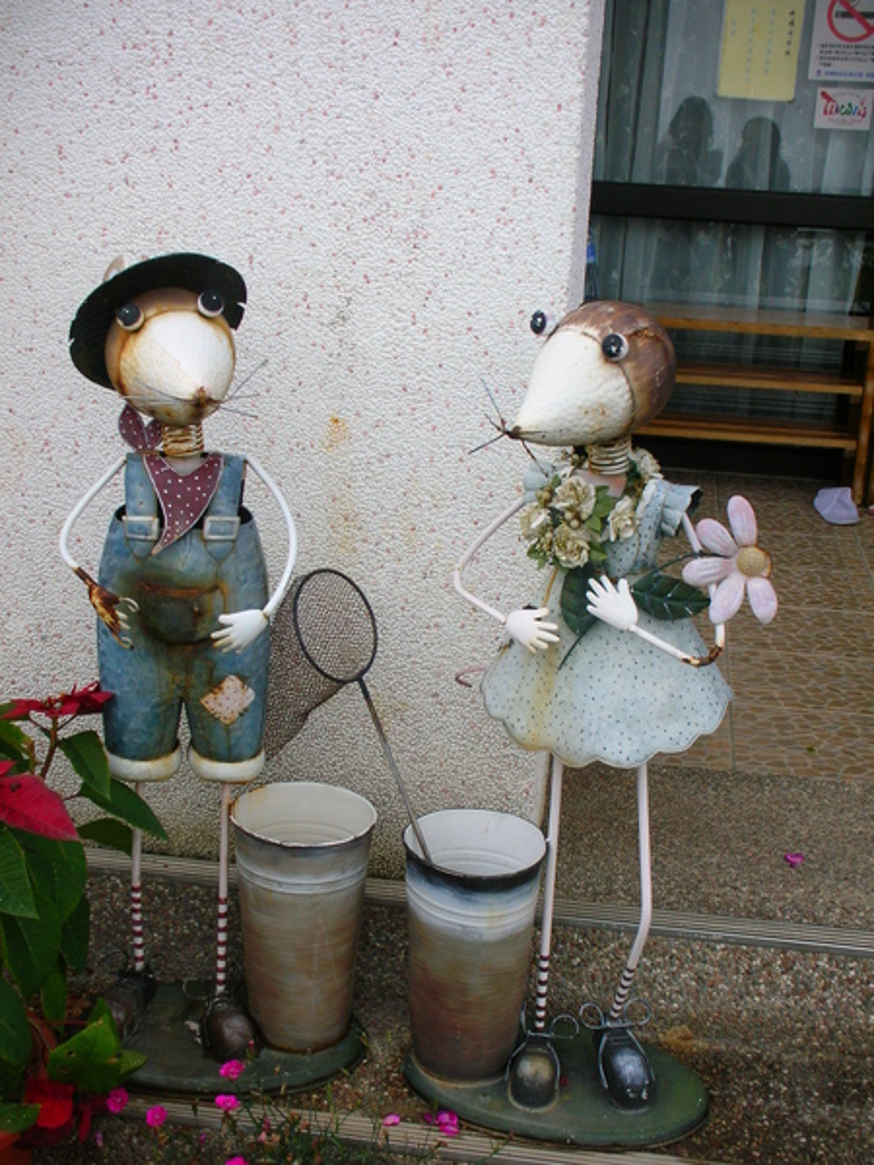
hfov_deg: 27.5
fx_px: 1784
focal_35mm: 53
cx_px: 437
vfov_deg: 36.2
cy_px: 582
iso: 50
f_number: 10.5
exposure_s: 1/58.7
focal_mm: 8.8
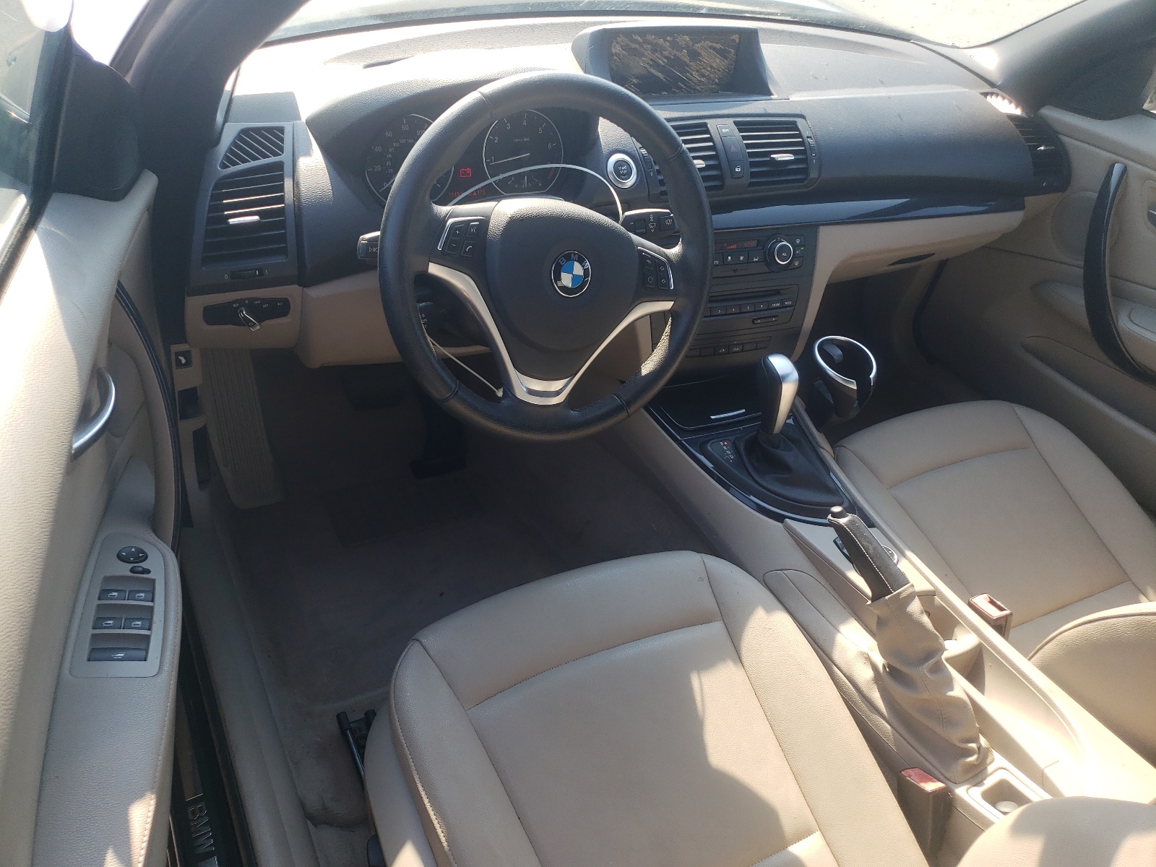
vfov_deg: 53.1
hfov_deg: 67.3
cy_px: 434
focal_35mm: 26
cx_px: 578
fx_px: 868
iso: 50
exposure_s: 1/455
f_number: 1.5
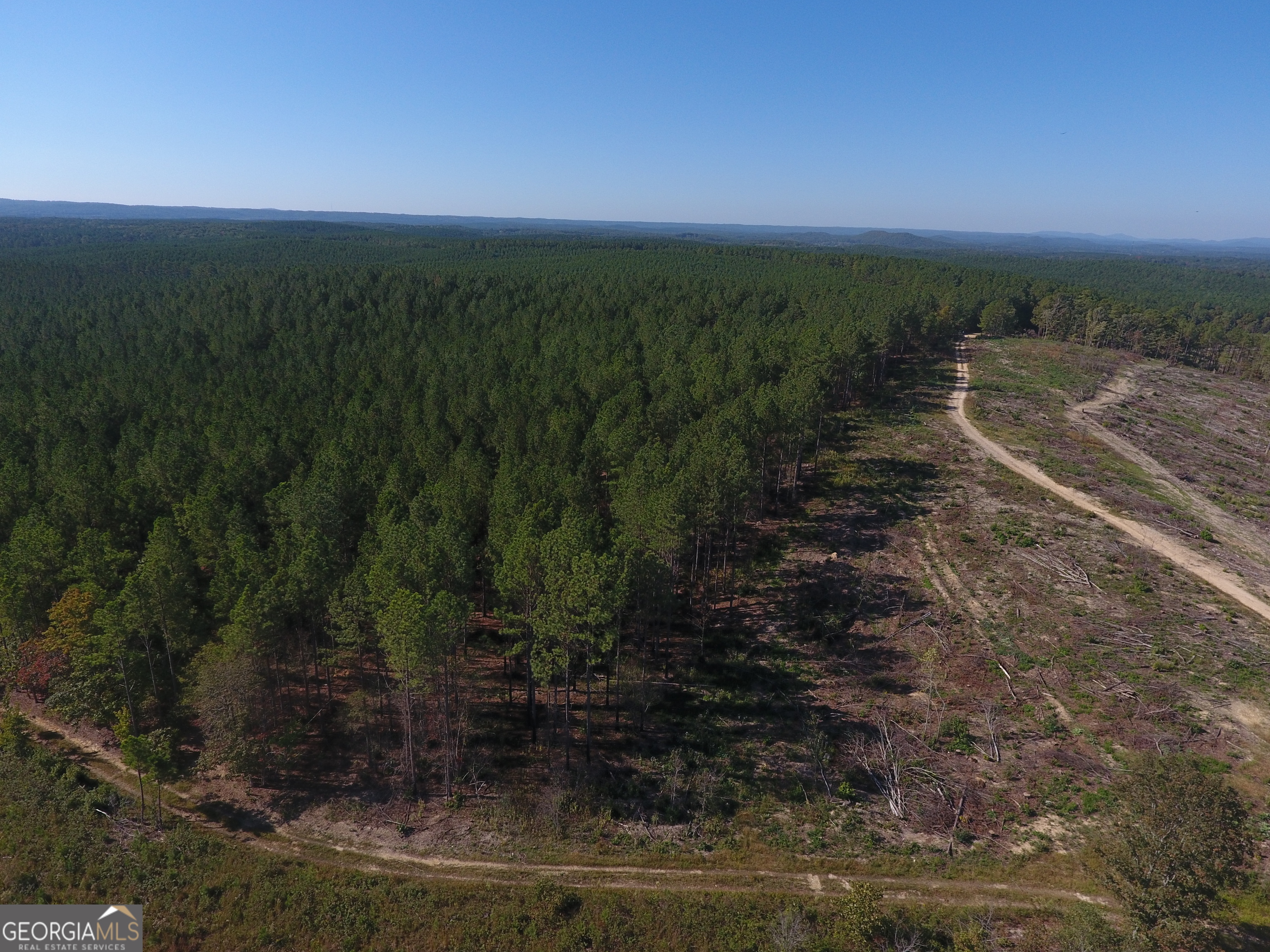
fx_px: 734
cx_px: 635
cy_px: 476
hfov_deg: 81.7
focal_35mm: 20
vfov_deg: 66.0
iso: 100
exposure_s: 1/1030
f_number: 2.8
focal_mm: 3.61
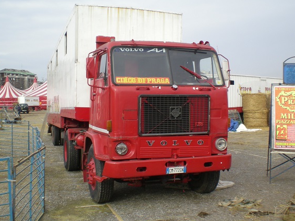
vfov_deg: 33.6
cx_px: 152
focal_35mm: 43
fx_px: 366
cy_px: 106
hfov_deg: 43.9
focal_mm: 6.3
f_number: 4.6
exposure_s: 1/141
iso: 50
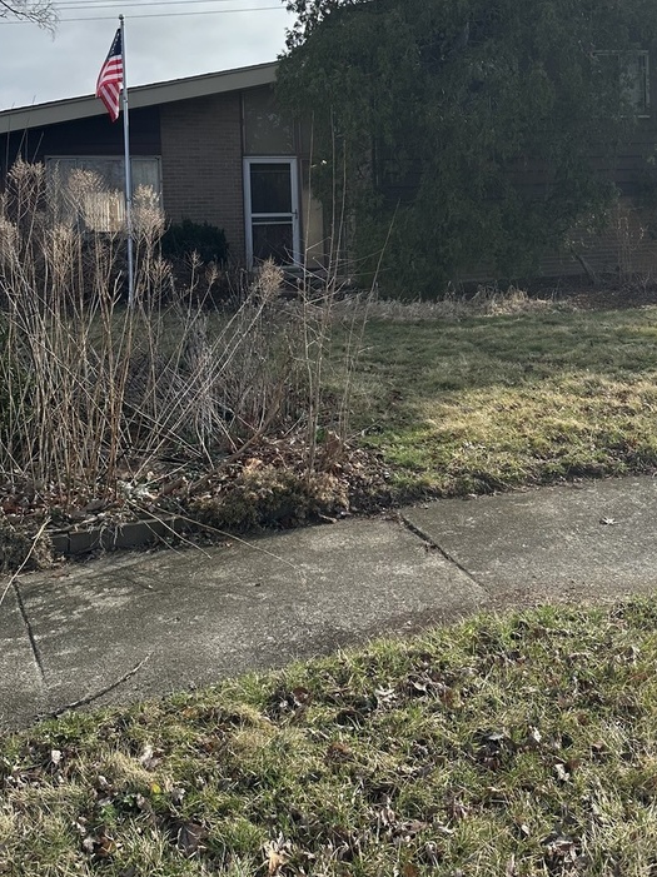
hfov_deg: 38.5
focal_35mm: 37
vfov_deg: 48.5
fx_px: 937
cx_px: 399
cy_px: 234
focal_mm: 6.86
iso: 80
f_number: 1.78
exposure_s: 1/3597
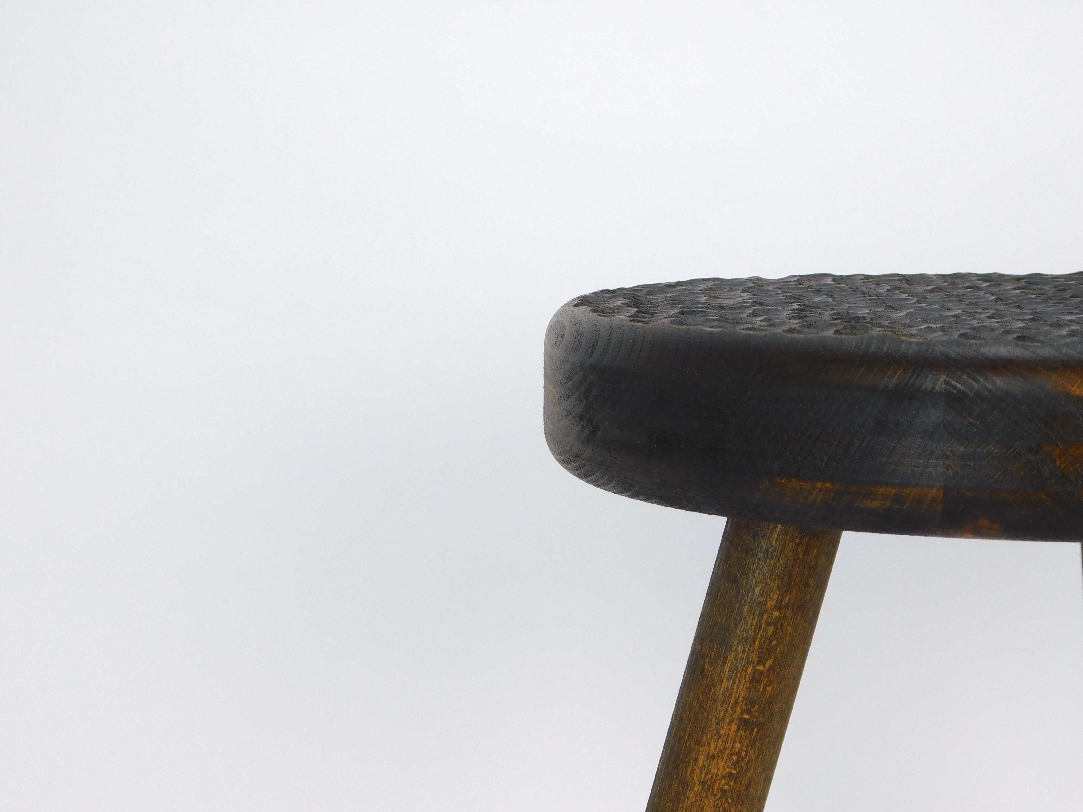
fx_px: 2847
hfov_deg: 21.5
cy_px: 406
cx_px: 542
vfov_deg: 16.2
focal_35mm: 91
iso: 125
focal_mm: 16.1
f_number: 4.5
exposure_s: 1/80
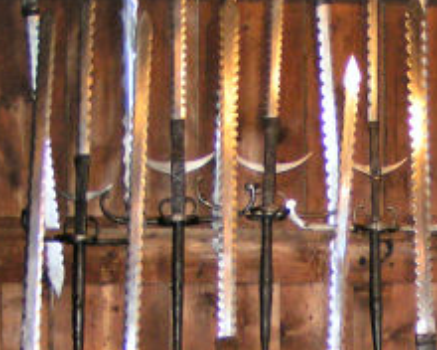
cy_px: 328
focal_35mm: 101
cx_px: 441
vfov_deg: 15.0
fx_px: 1306
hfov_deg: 18.5
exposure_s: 1/40
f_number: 2.8
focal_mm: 5.8
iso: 200
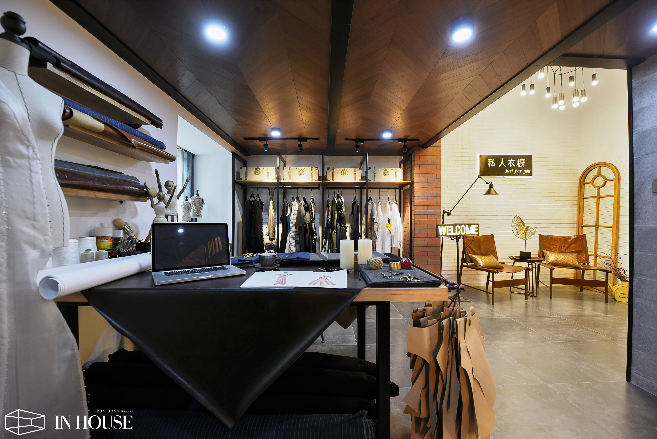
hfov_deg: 104.2
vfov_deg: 81.2
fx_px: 256
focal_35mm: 14
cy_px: 220
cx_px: 328
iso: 400
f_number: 4
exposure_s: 1/25
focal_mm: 14
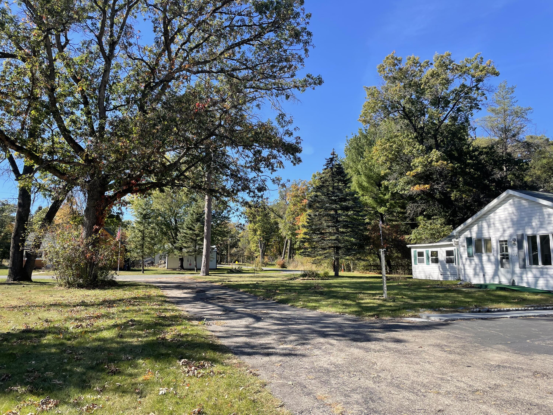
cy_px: 208
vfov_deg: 53.1
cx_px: 276
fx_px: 415
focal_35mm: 26
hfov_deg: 67.3
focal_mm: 4.2
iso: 32
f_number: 1.6
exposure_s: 1/1473
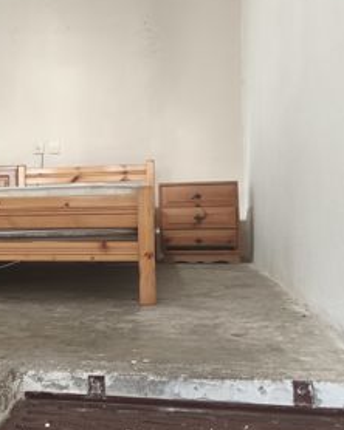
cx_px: 69
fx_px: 548
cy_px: 190
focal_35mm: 43
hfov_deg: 33.8
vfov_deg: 42.9
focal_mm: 5.35
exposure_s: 1/50
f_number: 1.7
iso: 400
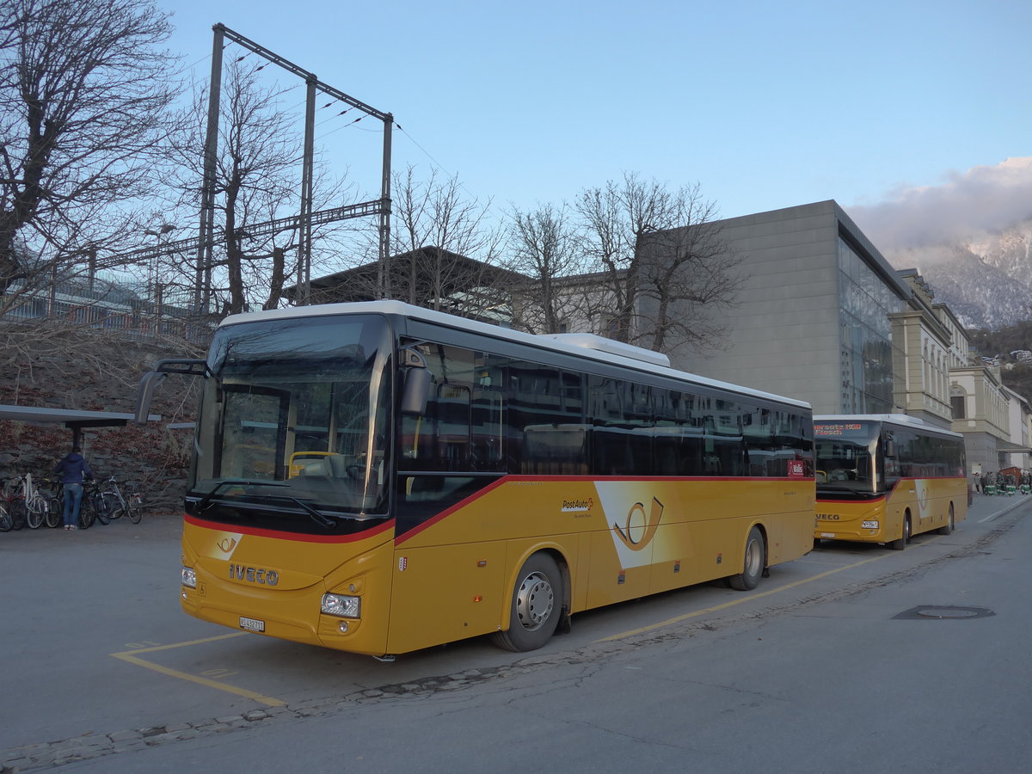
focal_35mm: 29
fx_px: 865
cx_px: 516
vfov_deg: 48.2
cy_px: 387
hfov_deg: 61.7
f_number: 2
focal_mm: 6
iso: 160
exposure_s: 1/320
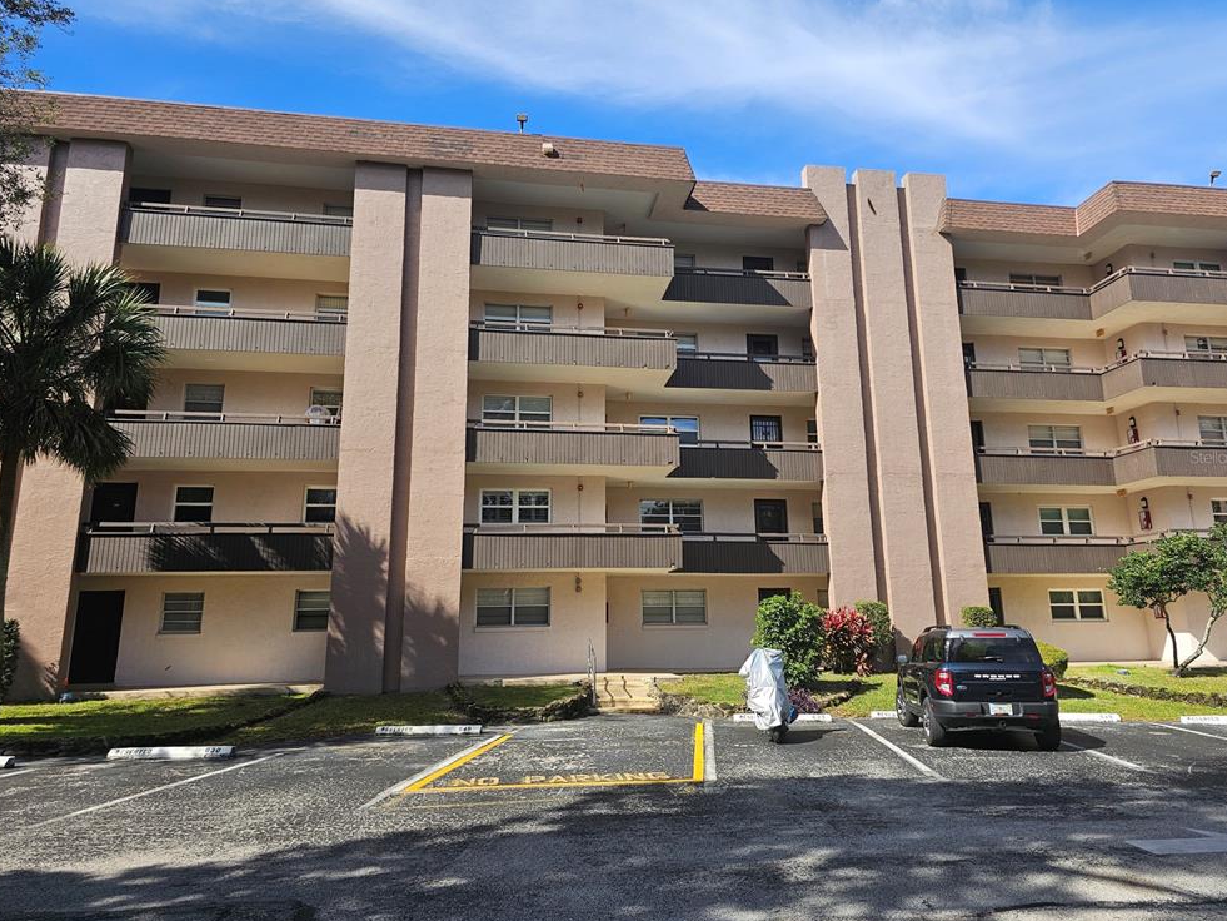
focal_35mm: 24
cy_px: 457
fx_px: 851
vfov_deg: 56.8
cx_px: 625
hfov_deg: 71.6
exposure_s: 1/507
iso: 10
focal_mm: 6.3
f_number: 1.7
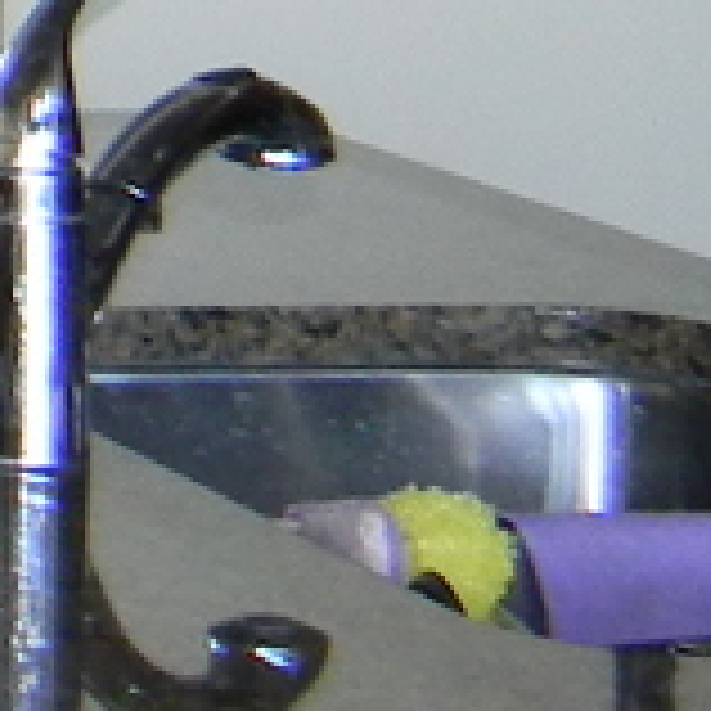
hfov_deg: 6.1
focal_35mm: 226
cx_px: -2412
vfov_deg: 7.6
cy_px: -256
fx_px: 5252
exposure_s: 1/30
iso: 200
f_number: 3.5
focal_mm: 5
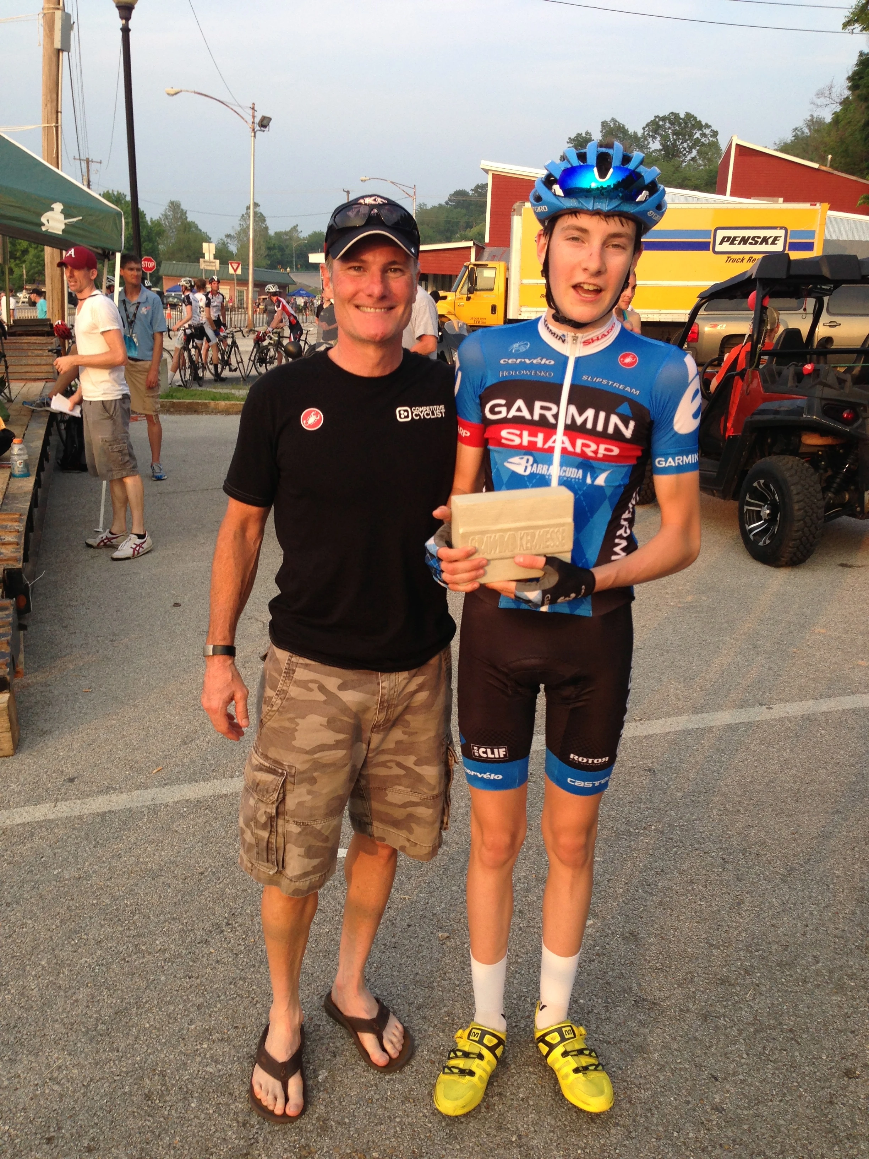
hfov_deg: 42.9
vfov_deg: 55.4
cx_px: 434
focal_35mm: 33
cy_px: 580
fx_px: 1105
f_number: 2.4
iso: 50
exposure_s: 1/208
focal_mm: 4.13
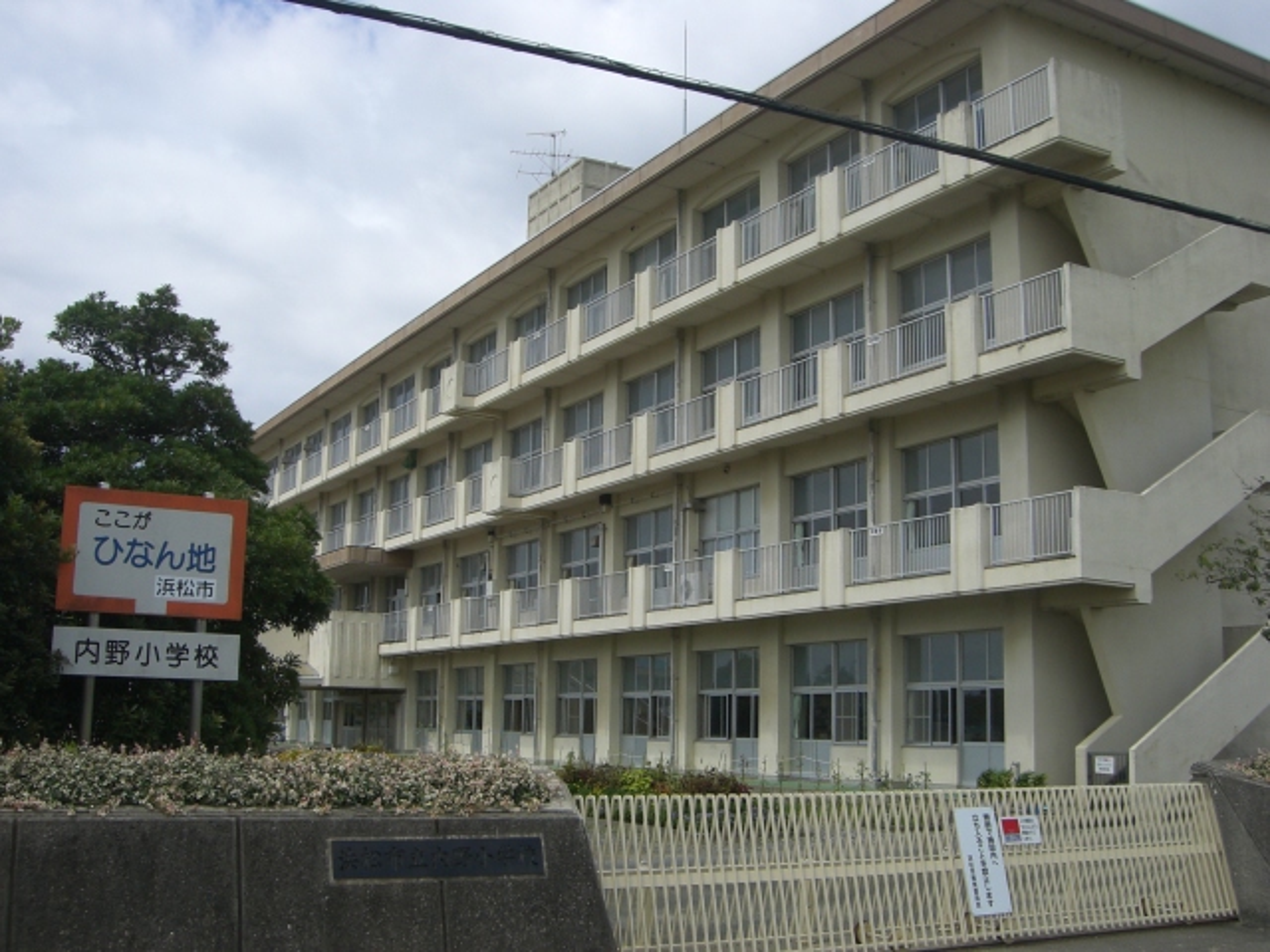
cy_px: 476
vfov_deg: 37.7
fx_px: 1394
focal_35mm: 38
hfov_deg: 49.0
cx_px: 635
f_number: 4.3
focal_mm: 6.2
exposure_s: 1/1250
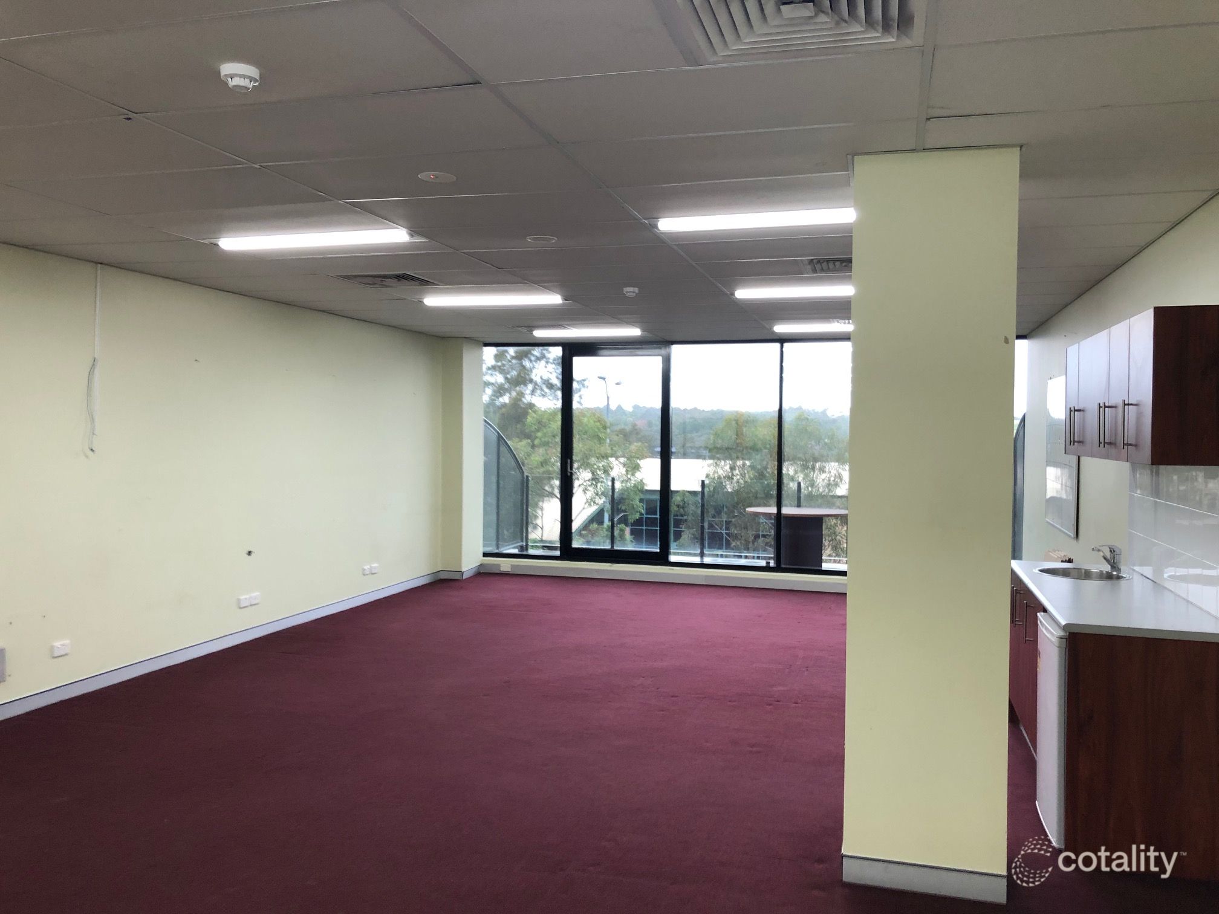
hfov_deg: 63.4
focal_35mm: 28
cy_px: 457
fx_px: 986
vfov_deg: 49.7
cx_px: 610
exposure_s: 1/33
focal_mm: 4
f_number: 1.8
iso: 40
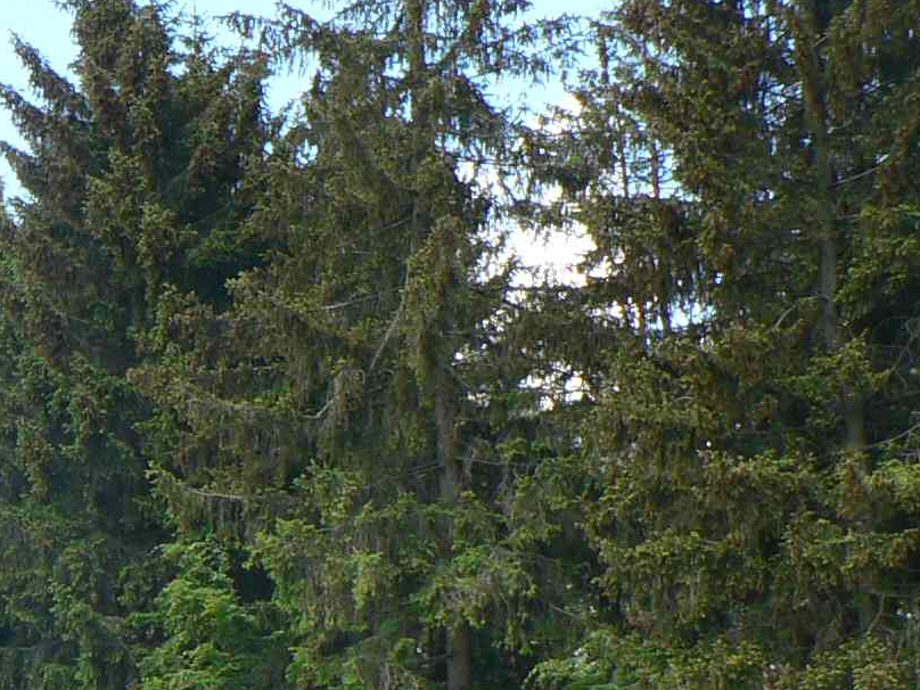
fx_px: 3030
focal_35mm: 114
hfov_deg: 16.6
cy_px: 611
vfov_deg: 12.9
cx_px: -166
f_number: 4
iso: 80
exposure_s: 1/125
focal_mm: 6
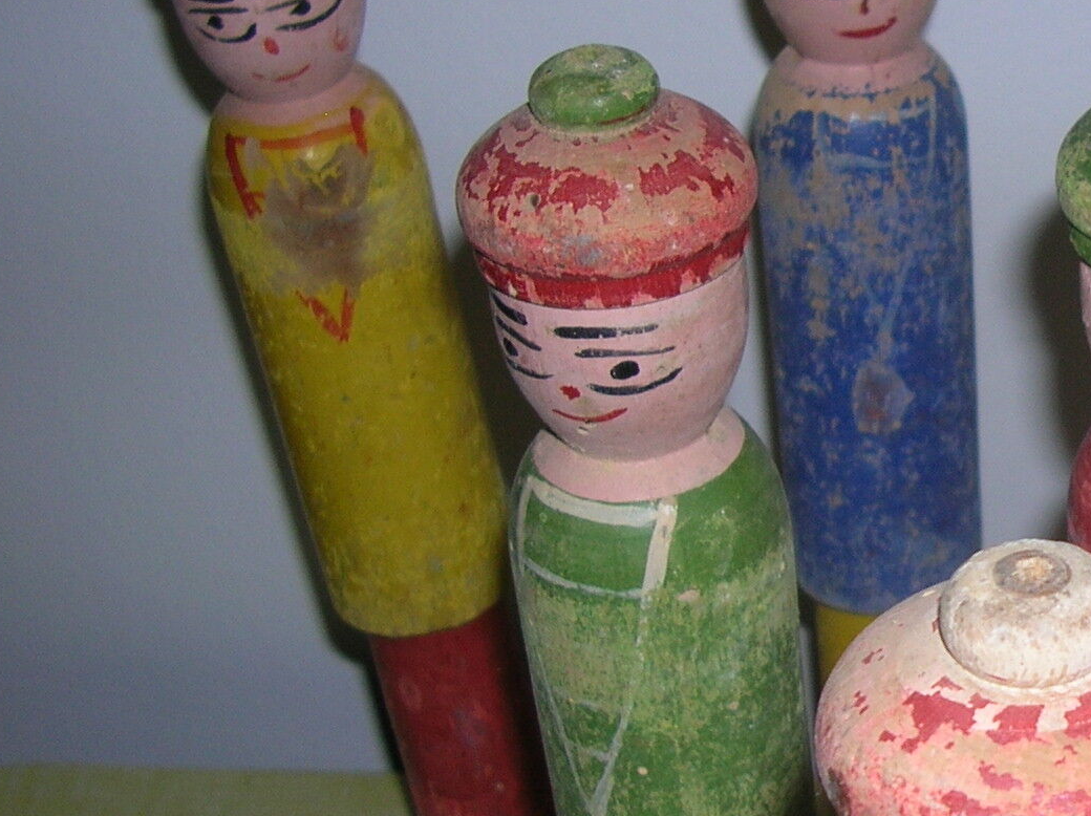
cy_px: 480
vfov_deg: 19.1
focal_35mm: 77
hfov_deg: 24.0
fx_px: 2425
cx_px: 1153
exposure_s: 1/60.1
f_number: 2.8
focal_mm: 5.8
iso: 50
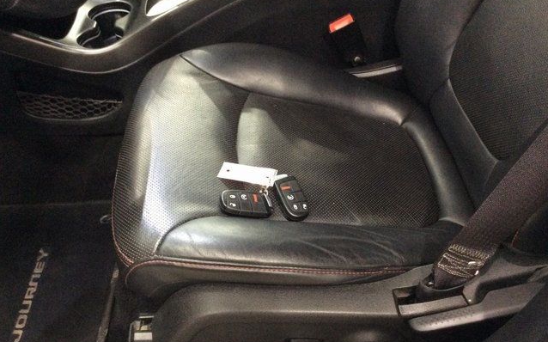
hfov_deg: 56.7
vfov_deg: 37.1
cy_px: 199
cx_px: 274
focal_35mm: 34
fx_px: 508
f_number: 2.4
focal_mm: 3.3
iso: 320
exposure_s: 1/15
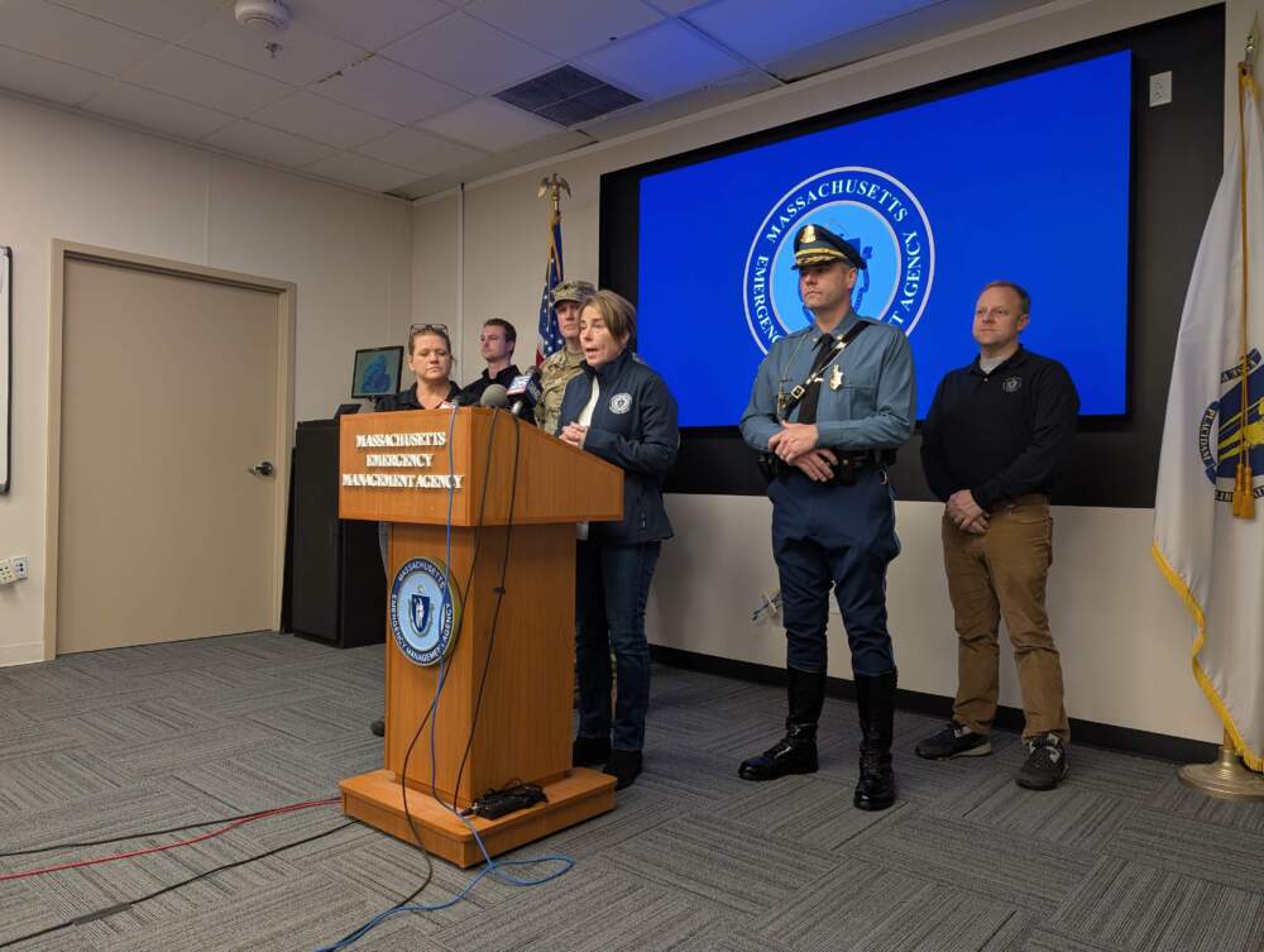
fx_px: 878
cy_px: 476
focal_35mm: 24
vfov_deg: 56.9
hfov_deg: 71.5
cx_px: 632
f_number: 1.68
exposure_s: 1/120
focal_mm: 6.9
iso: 304
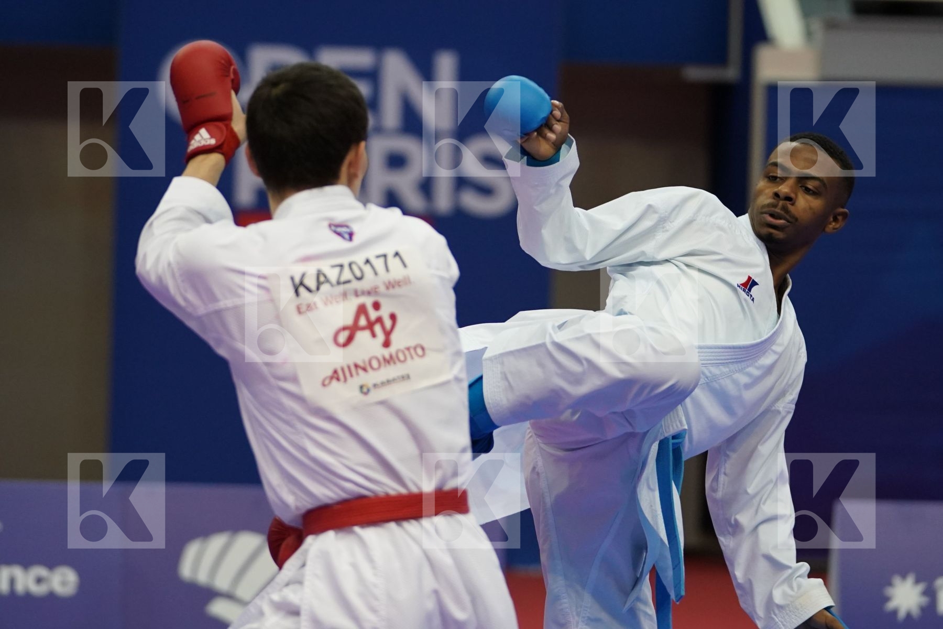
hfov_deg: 11.2
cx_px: 472
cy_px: 314
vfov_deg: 7.5
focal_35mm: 183
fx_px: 4793
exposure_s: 1/1000
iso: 2500
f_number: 2.8
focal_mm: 122
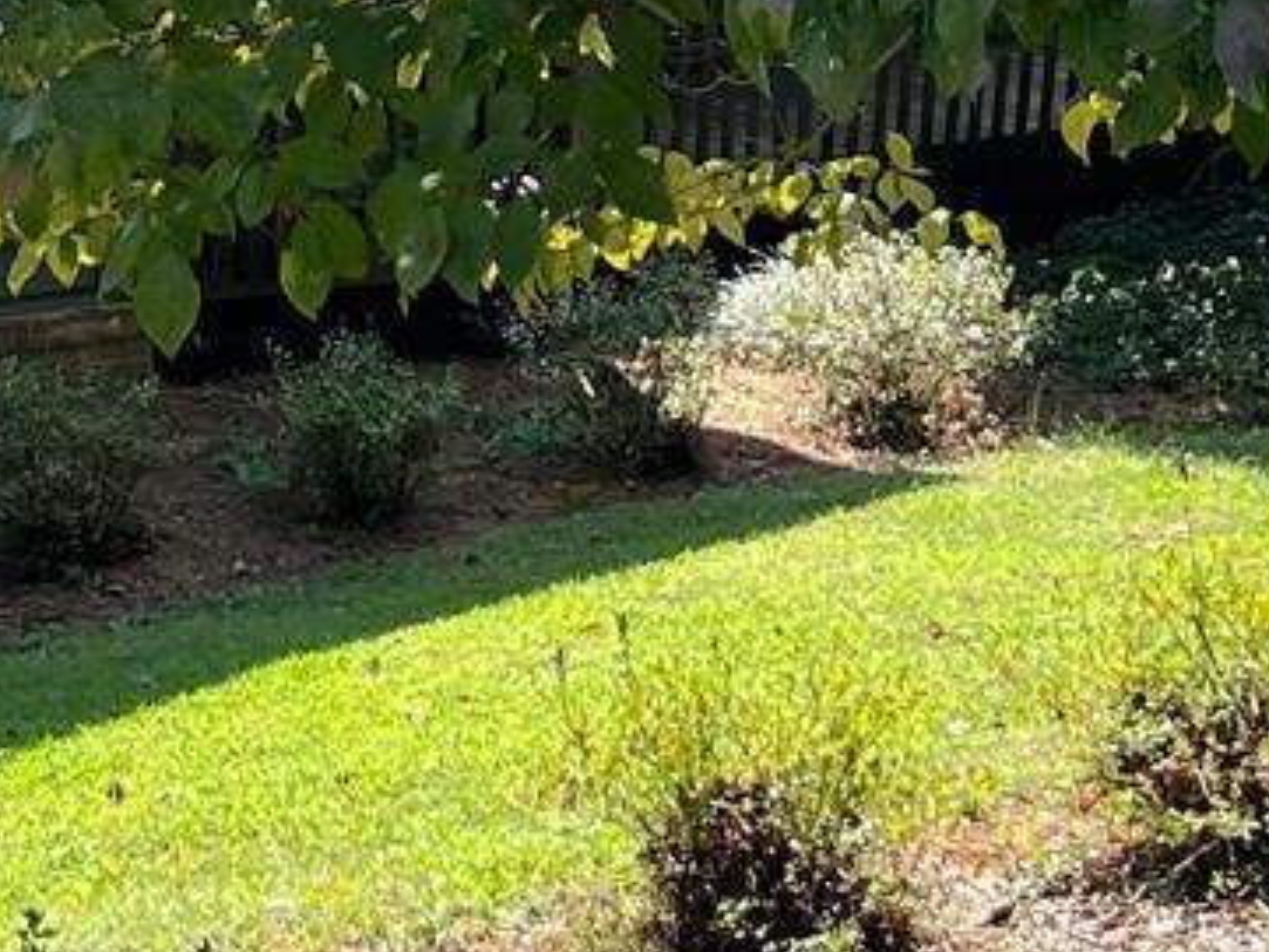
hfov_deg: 13.4
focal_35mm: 145
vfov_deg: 9.9
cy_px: -474
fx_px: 5317
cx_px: -88
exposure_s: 1/704
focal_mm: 5.1
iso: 32
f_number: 1.6
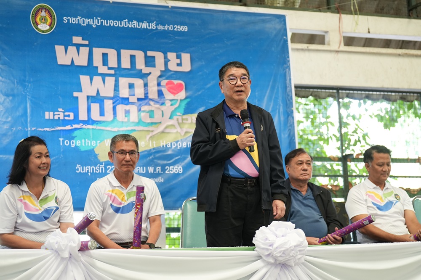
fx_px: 818
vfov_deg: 19.4
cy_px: 140
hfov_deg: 28.9
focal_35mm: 70
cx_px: 210
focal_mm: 70
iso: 1600
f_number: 2.8
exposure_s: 1/160
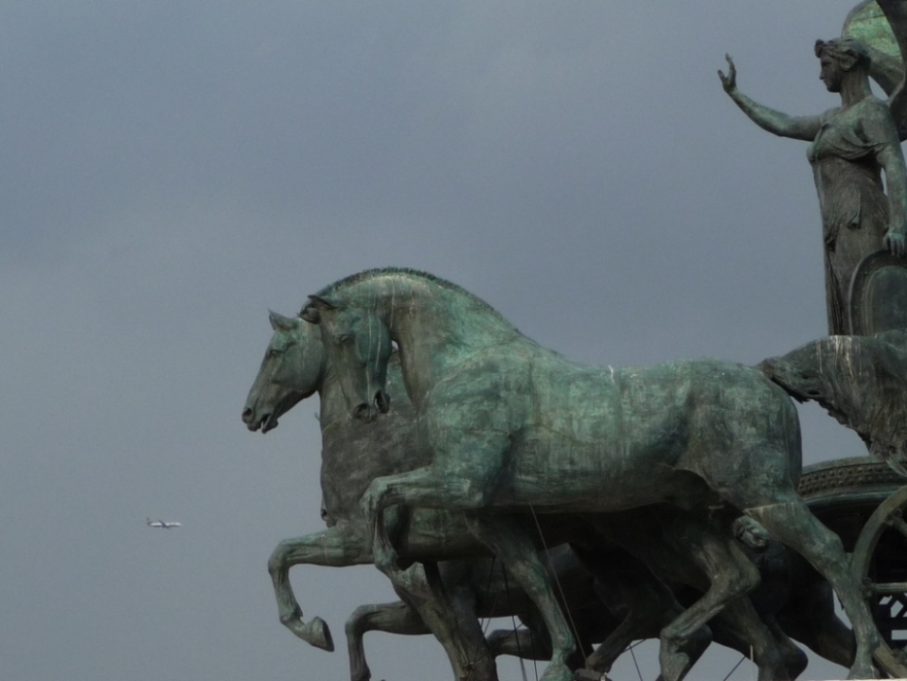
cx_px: 454
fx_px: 1441
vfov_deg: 26.6
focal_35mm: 55
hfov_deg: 34.9
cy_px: 340
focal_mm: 9.3
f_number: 4.3
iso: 100
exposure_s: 1/500
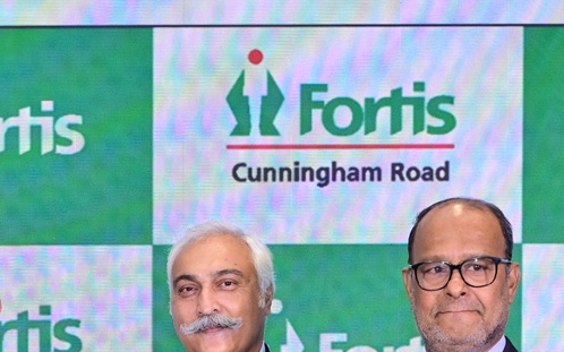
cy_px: 747
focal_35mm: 152
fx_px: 2336
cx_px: -44
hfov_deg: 13.5
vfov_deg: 8.1
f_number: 5.6
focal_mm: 36
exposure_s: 1/160
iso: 1000
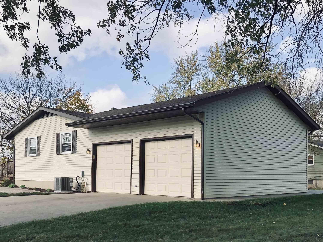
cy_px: 170
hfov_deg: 46.7
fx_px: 373
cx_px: 180
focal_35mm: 40
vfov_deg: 35.4
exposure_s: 1/1116
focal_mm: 3.99
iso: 20
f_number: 1.8
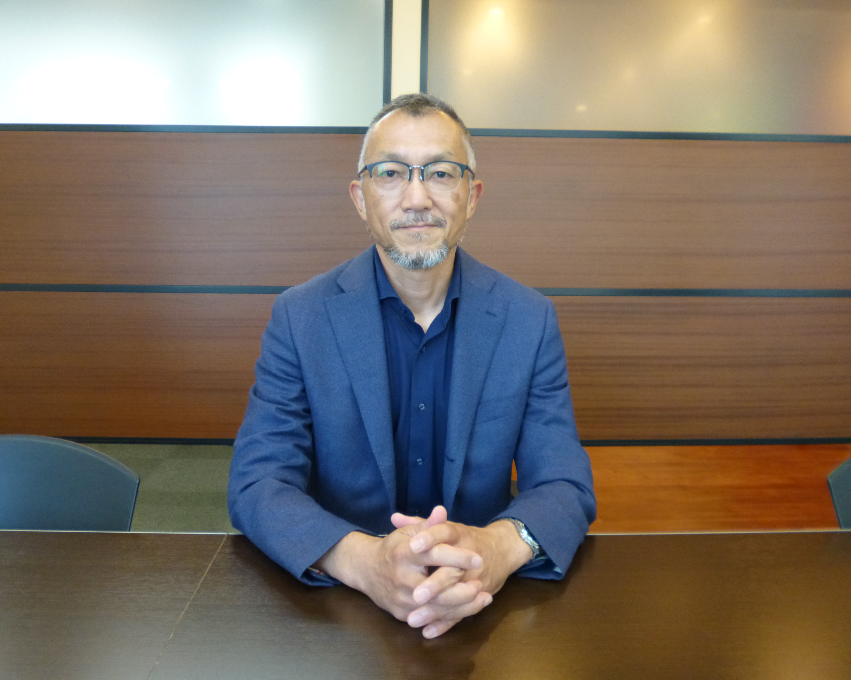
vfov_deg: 53.2
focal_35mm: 27
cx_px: 387
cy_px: 333
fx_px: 680
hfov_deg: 63.9
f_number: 2.8
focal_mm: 4.3
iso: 400
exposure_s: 1/60
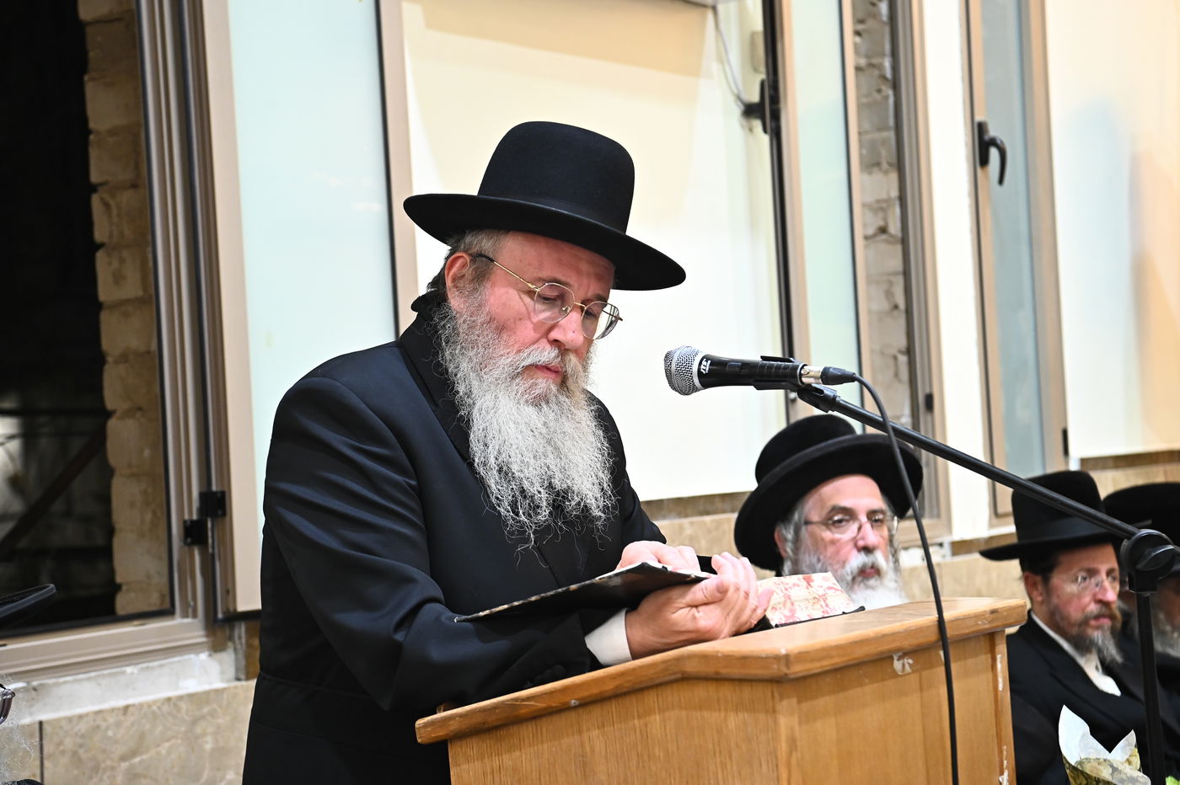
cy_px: 392
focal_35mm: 70
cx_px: 590
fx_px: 2293
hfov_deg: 28.9
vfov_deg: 19.4
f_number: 5
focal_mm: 70
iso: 2500
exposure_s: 1/160
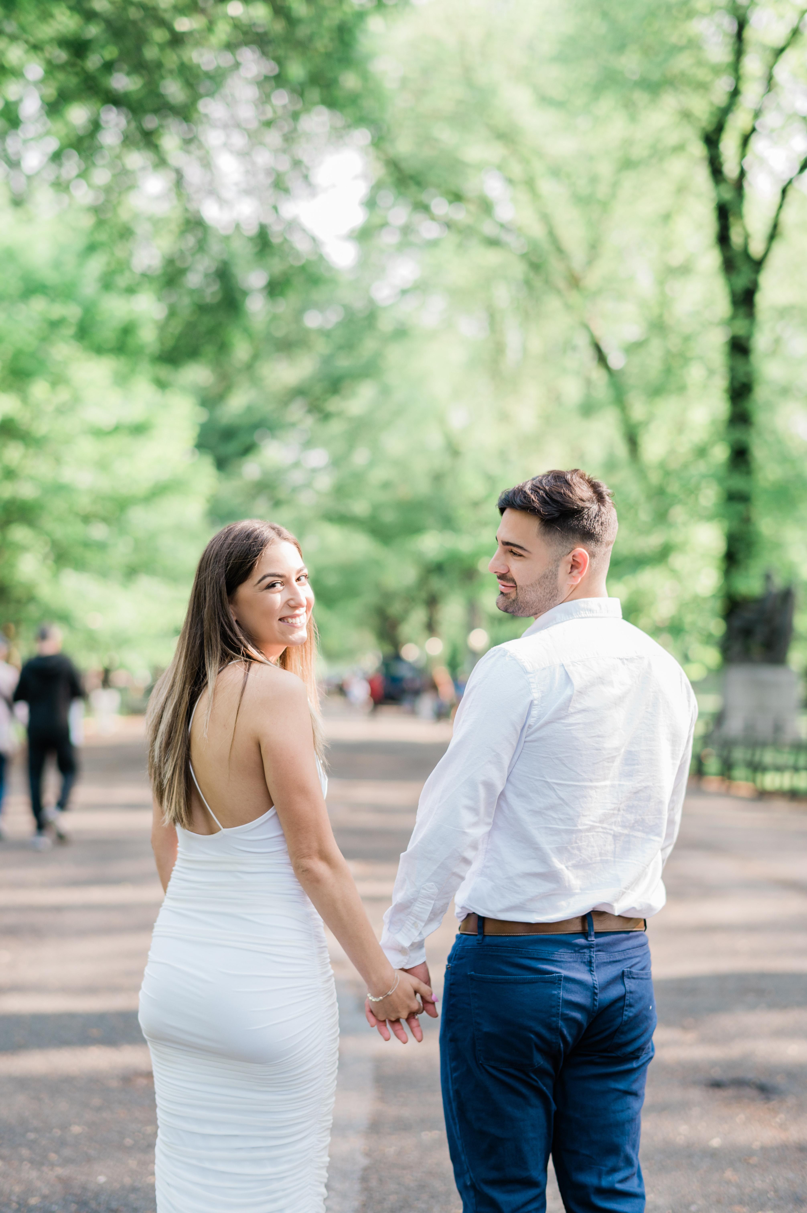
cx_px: 404
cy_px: 606
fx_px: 1953
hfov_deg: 23.3
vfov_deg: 34.5
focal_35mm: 58
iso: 250
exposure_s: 1/640
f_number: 2
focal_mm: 58
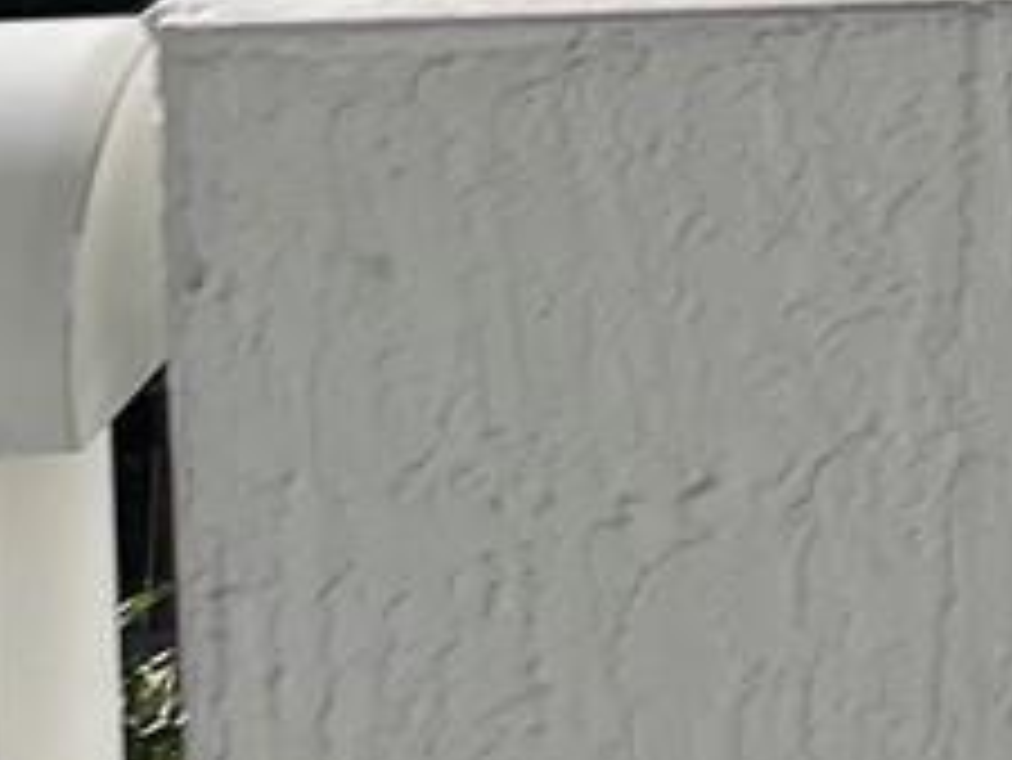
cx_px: 3225
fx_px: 5207
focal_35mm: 178
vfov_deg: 7.1
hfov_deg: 8.7
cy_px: -1799
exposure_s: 1/6579
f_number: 1.6
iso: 32
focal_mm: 5.1
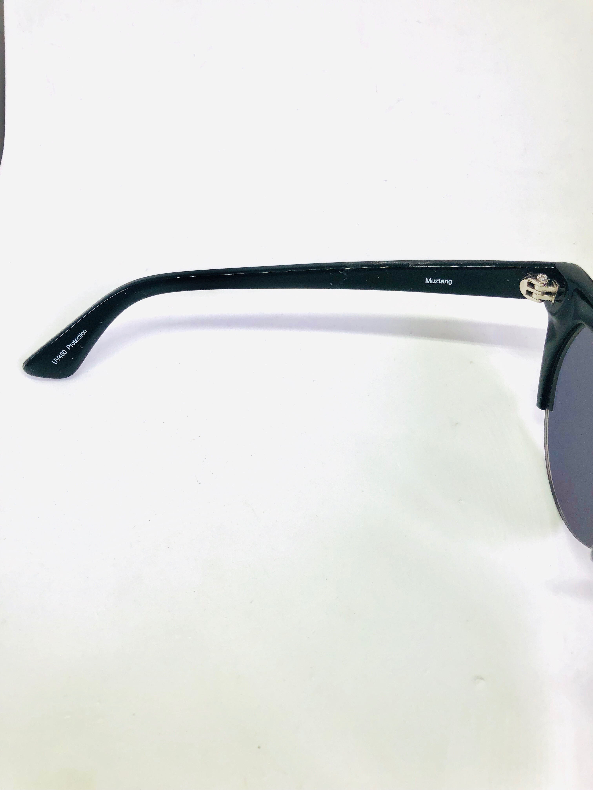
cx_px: 296
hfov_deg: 49.7
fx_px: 640
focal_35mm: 28
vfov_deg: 63.4
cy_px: 395
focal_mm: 4
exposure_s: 1/120
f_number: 1.8
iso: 25
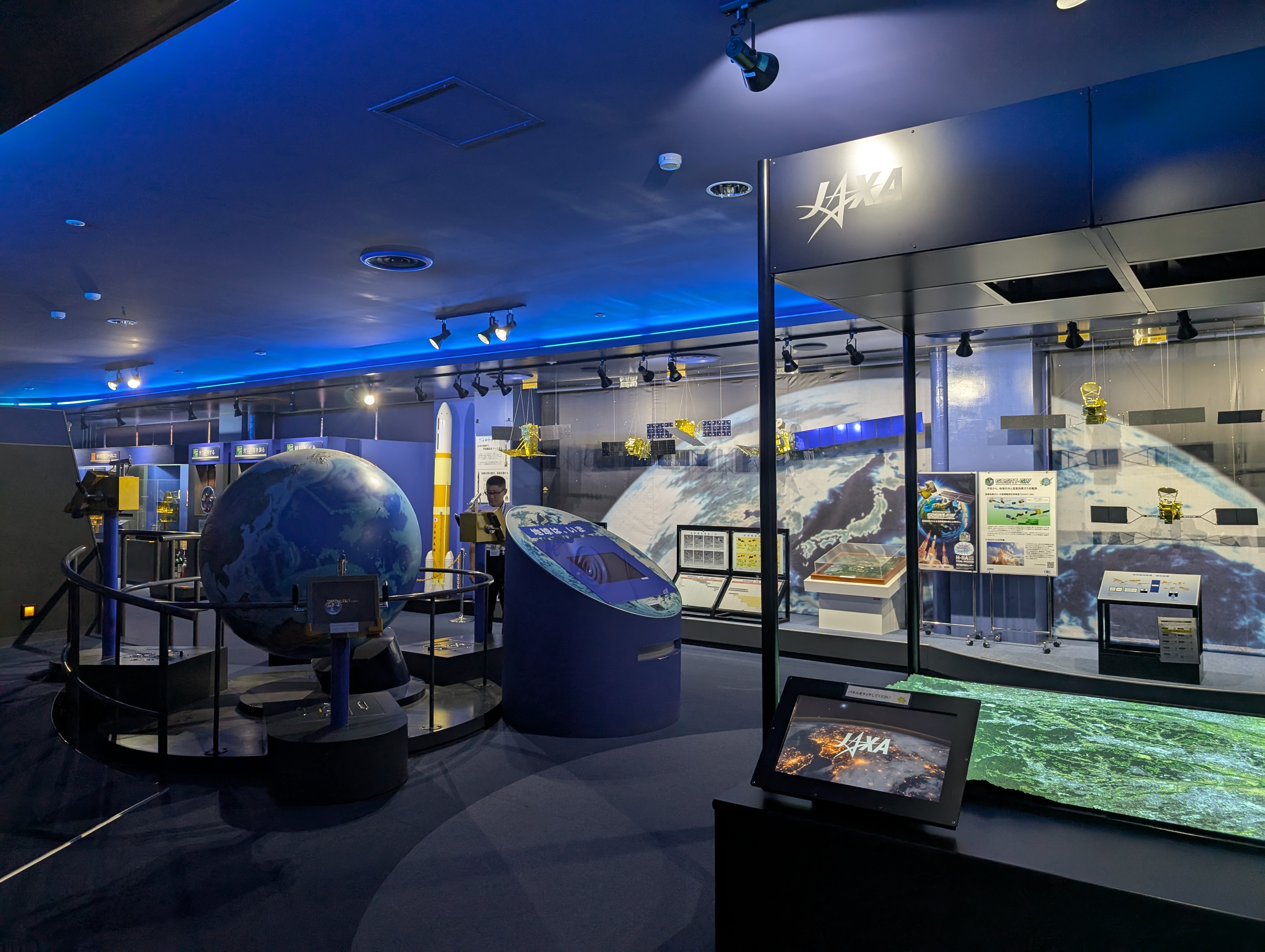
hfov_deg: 71.5
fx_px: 878
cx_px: 632
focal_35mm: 24
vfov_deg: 56.9
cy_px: 476
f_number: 1.68
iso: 425
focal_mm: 6.9
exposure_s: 1/120
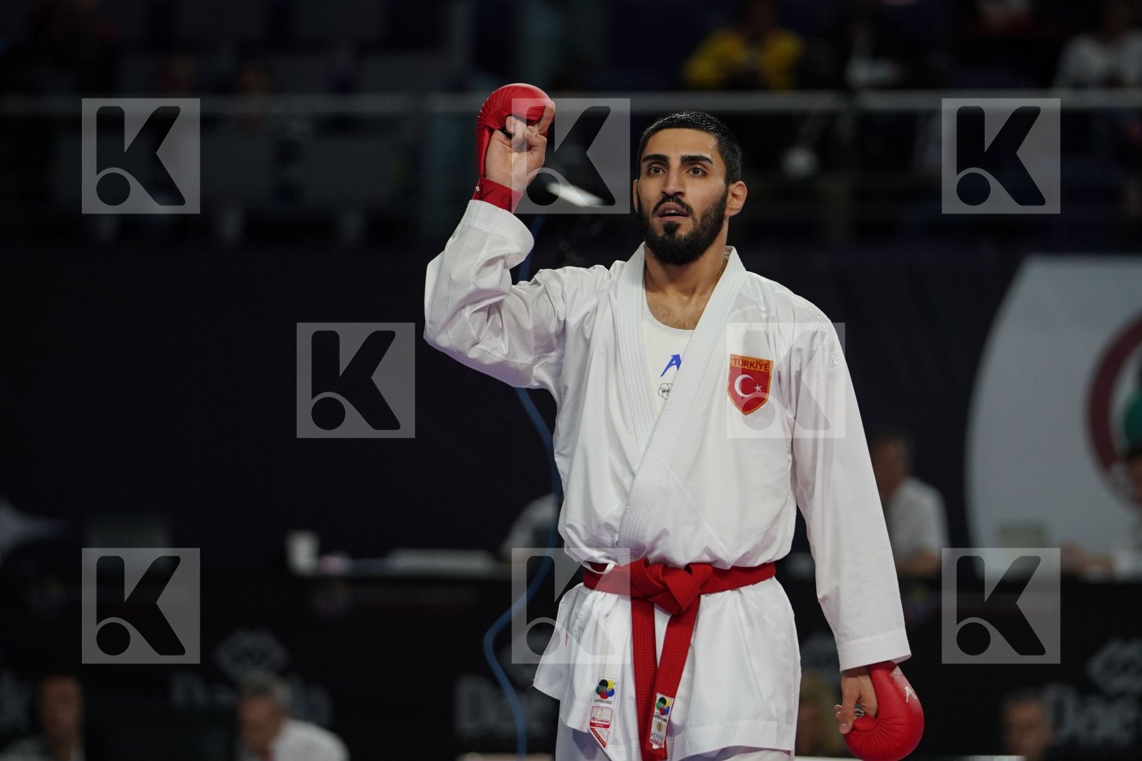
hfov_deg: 6.9
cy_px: 380
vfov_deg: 4.6
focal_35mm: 300
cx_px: 571
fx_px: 9516
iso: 1000
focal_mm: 200
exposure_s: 1/1000
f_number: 2.8
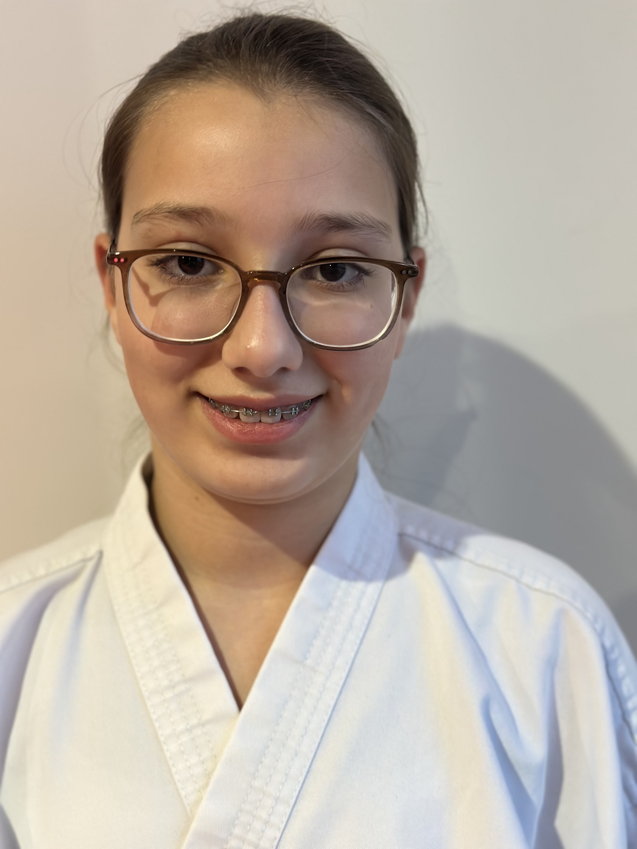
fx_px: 1178
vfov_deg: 39.7
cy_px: 424
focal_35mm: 48
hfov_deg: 30.3
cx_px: 318
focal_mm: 6.86
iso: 400
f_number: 1.78
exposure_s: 1/50
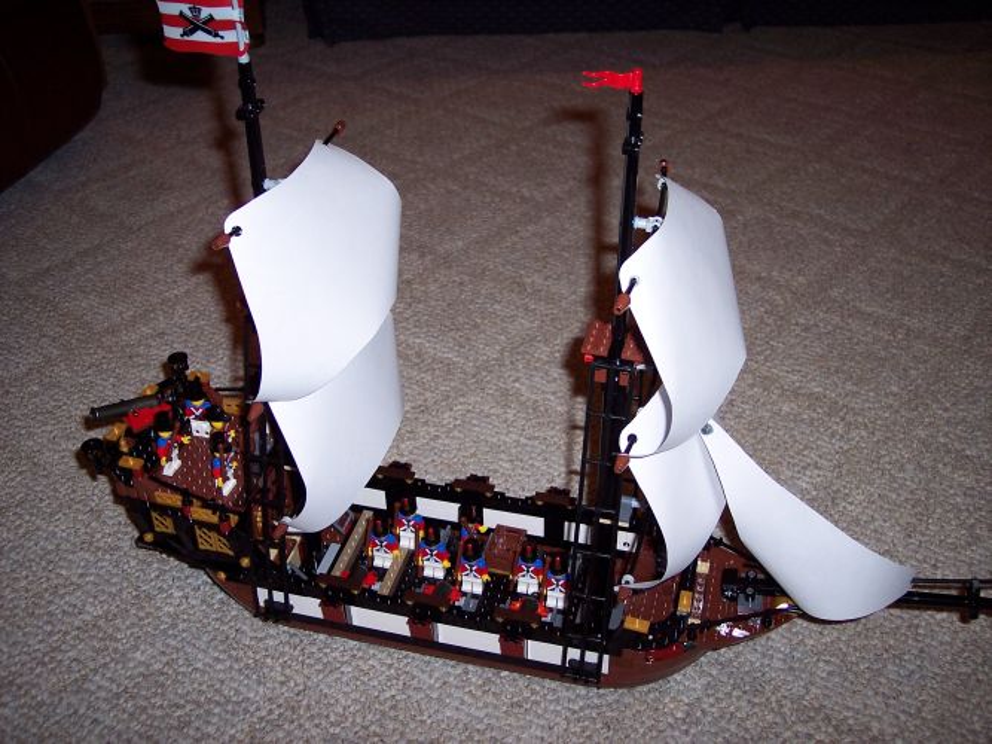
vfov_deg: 36.8
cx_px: 496
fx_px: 1117
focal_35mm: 39
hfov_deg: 47.9
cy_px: 372
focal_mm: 8
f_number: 2.8
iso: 100
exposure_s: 1/60
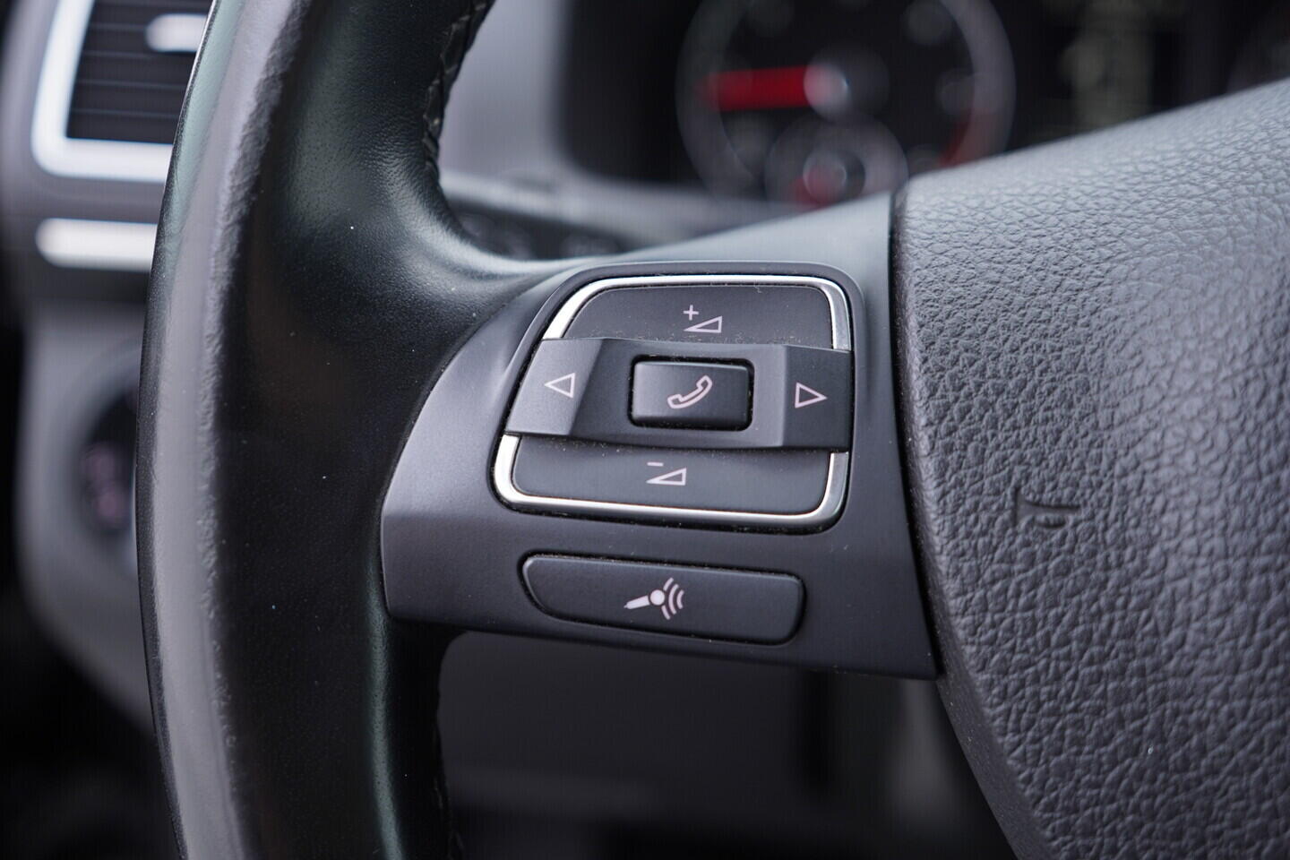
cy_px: 430
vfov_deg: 36.9
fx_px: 1290
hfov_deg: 53.1
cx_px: 645
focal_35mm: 36
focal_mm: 24
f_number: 2.8
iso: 200
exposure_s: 1/40
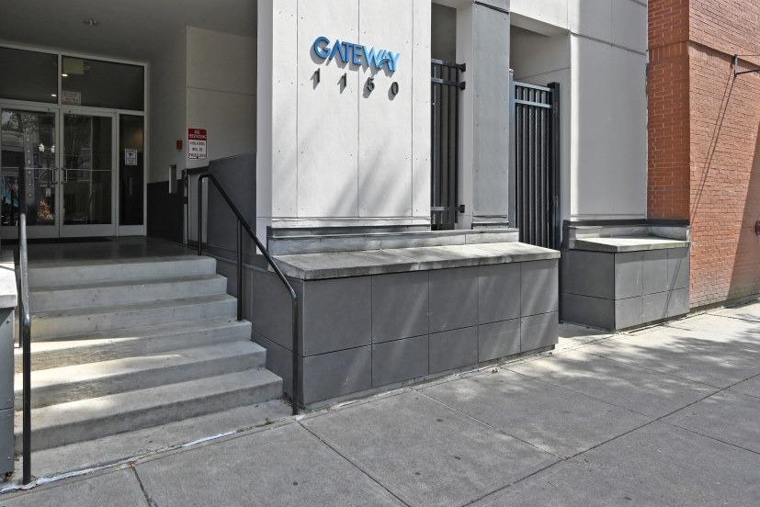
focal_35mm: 22
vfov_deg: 56.7
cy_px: 198
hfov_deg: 75.7
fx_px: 465
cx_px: 244
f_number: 5.6
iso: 160
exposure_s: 1/250
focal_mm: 14
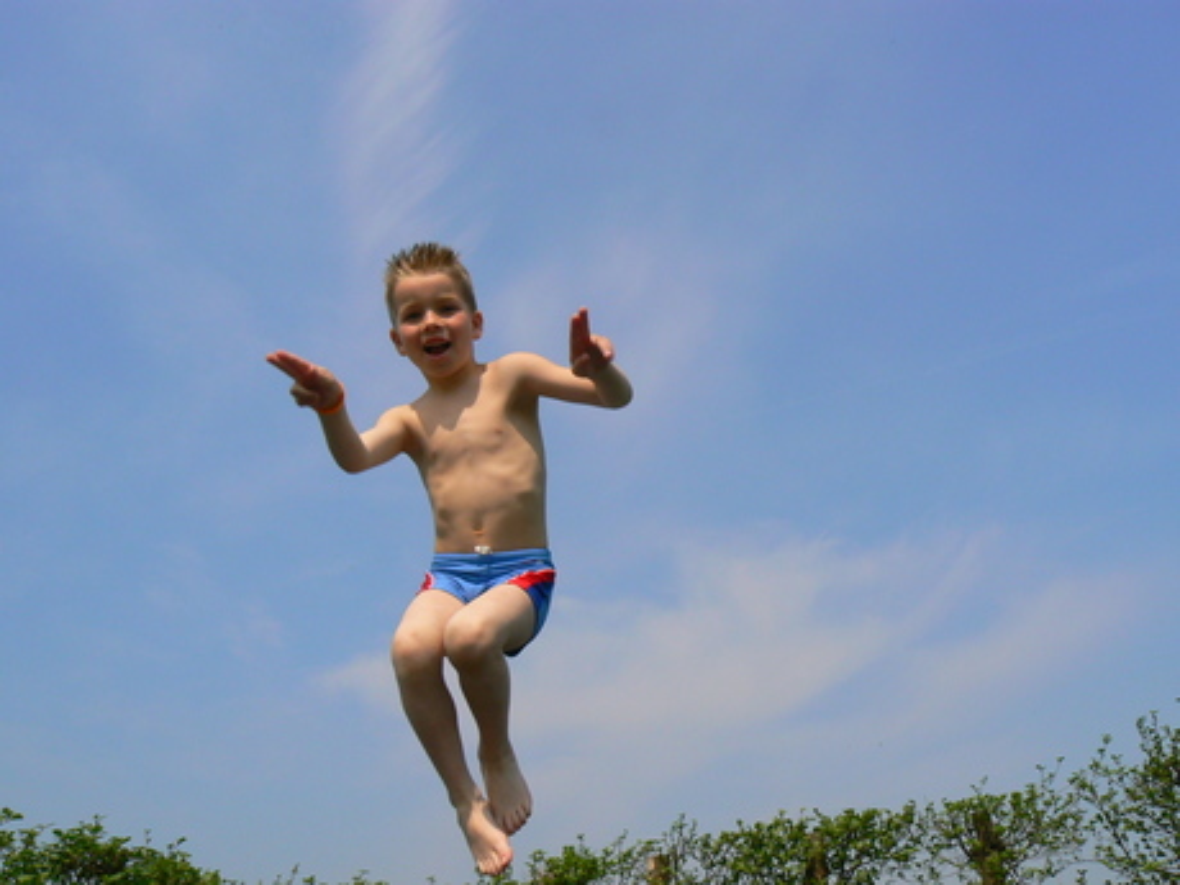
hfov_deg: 50.1
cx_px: 590
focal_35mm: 37
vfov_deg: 38.7
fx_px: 1261
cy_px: 442
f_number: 8
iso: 80
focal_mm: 6.2
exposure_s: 1/500
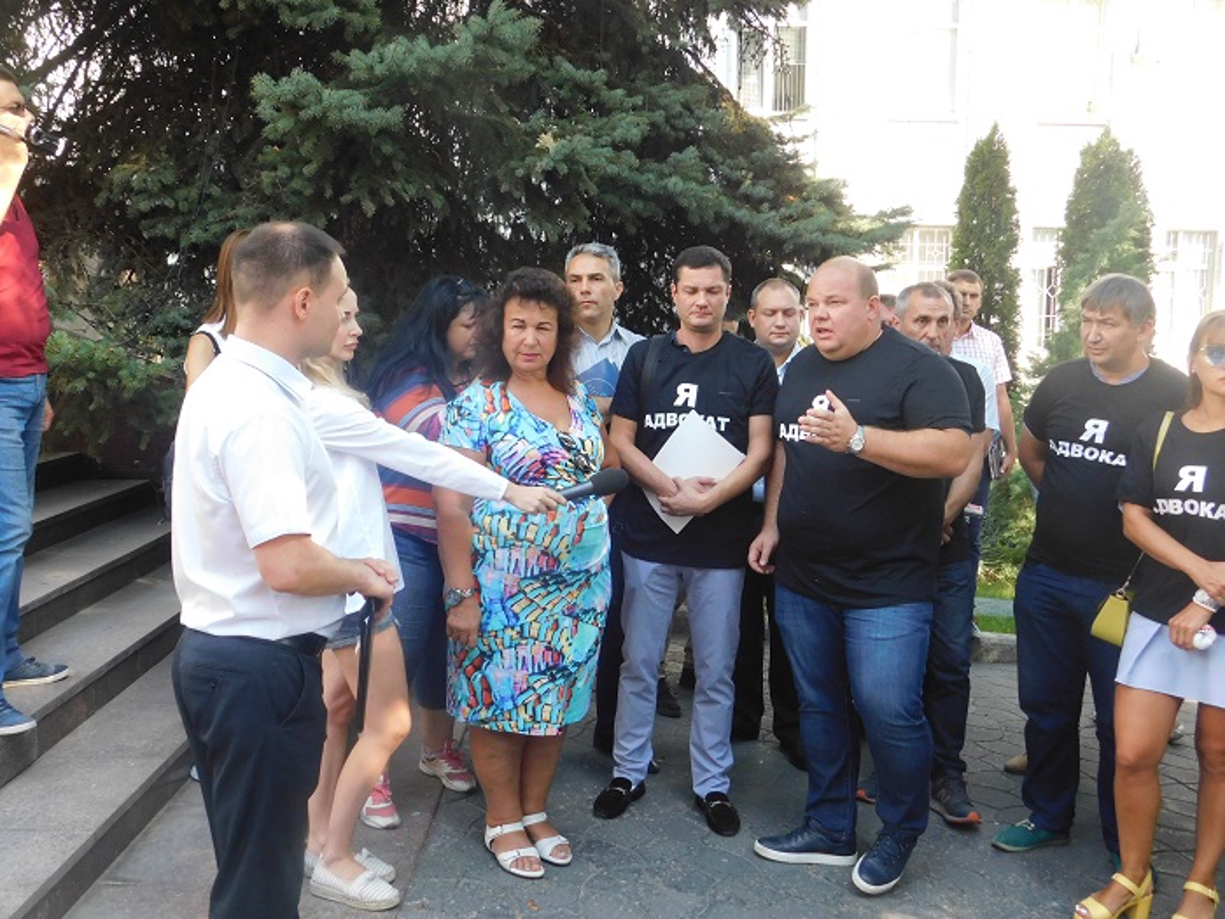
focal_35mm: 36
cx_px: 612
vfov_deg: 39.7
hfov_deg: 51.4
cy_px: 460
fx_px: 1274
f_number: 3.5
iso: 320
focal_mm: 6.3
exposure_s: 1/250
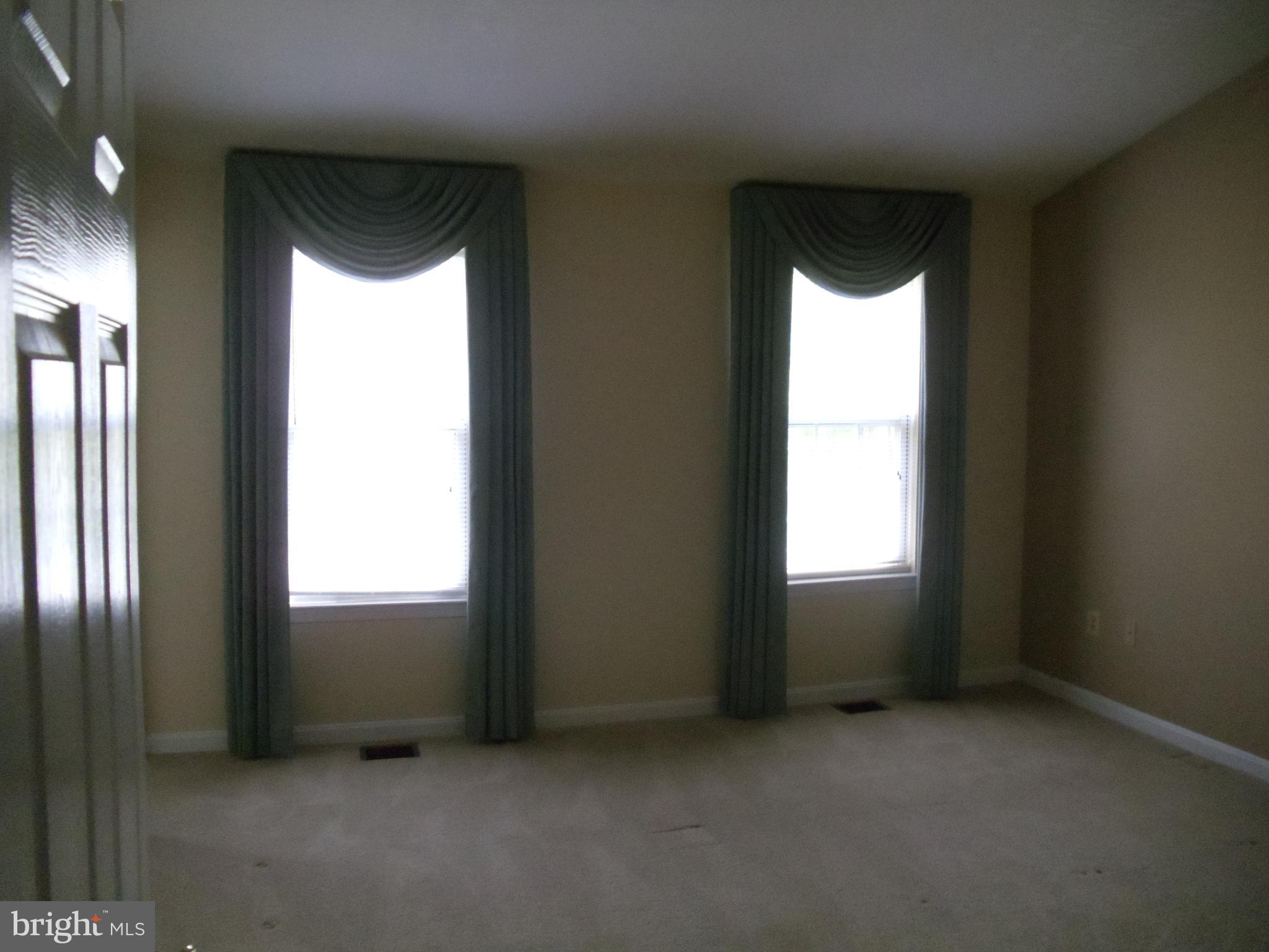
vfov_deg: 32.9
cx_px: 634
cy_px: 476
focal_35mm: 44
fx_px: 1613
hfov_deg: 42.9
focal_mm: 6
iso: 800
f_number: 3.5
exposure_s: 1/125
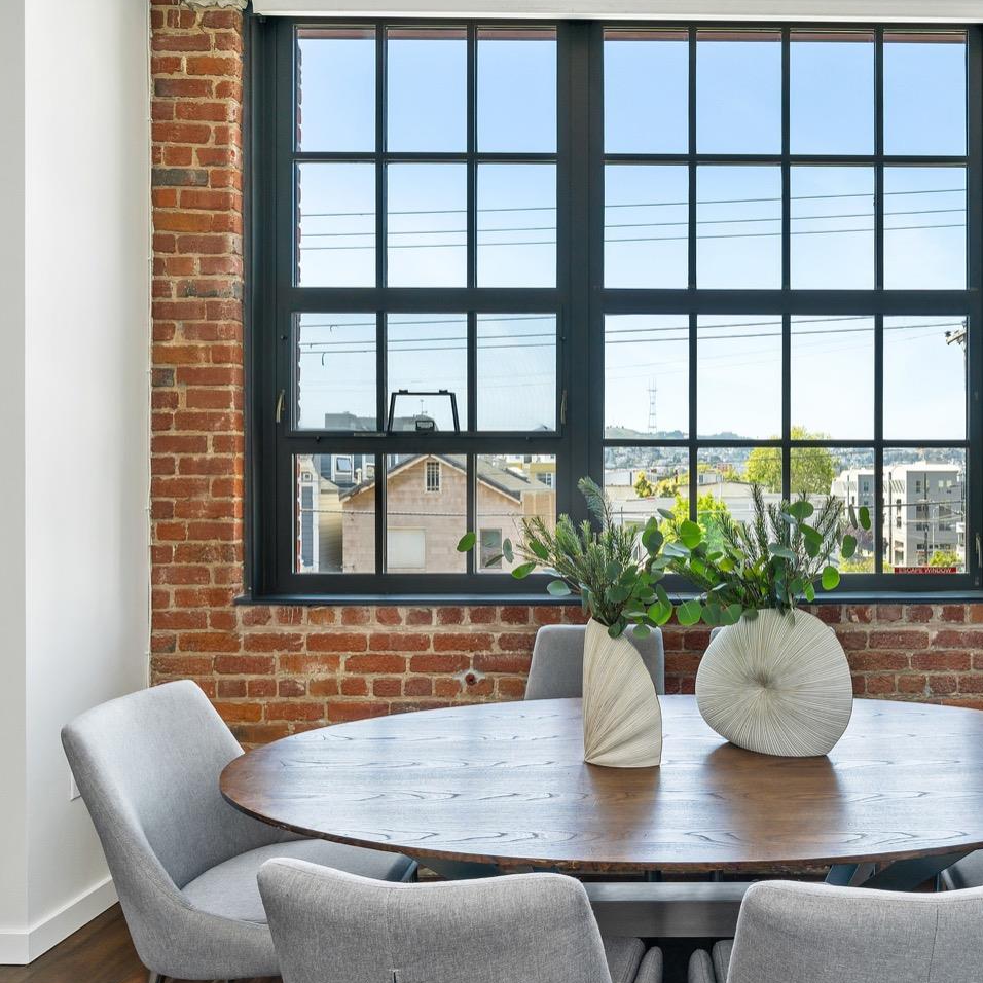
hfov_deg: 61.6
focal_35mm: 24
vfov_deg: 65.0
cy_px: 489
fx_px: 771
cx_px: 730
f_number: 8
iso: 200
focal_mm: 18
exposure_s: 1/30
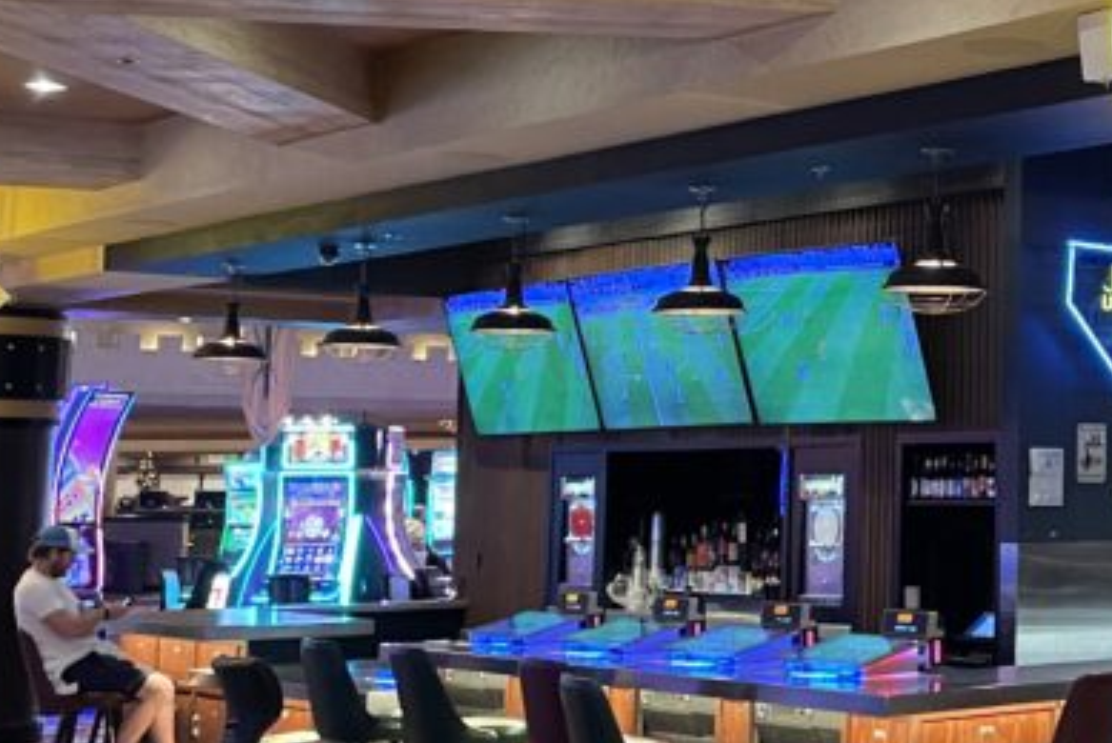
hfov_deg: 25.1
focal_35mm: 75
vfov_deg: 18.2
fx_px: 2318
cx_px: 1226
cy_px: 257
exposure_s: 1/40
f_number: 1.6
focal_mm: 4.2
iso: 400
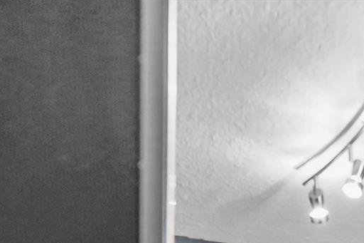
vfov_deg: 16.4
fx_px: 647
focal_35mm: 64
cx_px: 380
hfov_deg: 29.0
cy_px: 482
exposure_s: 1/30
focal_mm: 16
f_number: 2.8
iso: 400
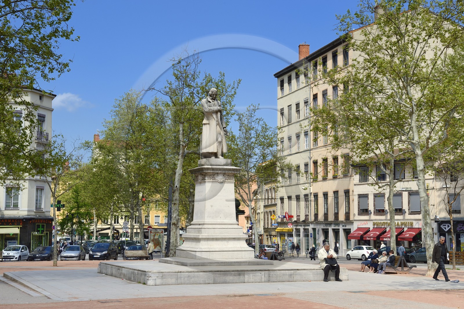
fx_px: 644
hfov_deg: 39.6
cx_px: 232
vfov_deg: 27.0
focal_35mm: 50
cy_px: 154
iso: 200
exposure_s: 1/320
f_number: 11
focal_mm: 50
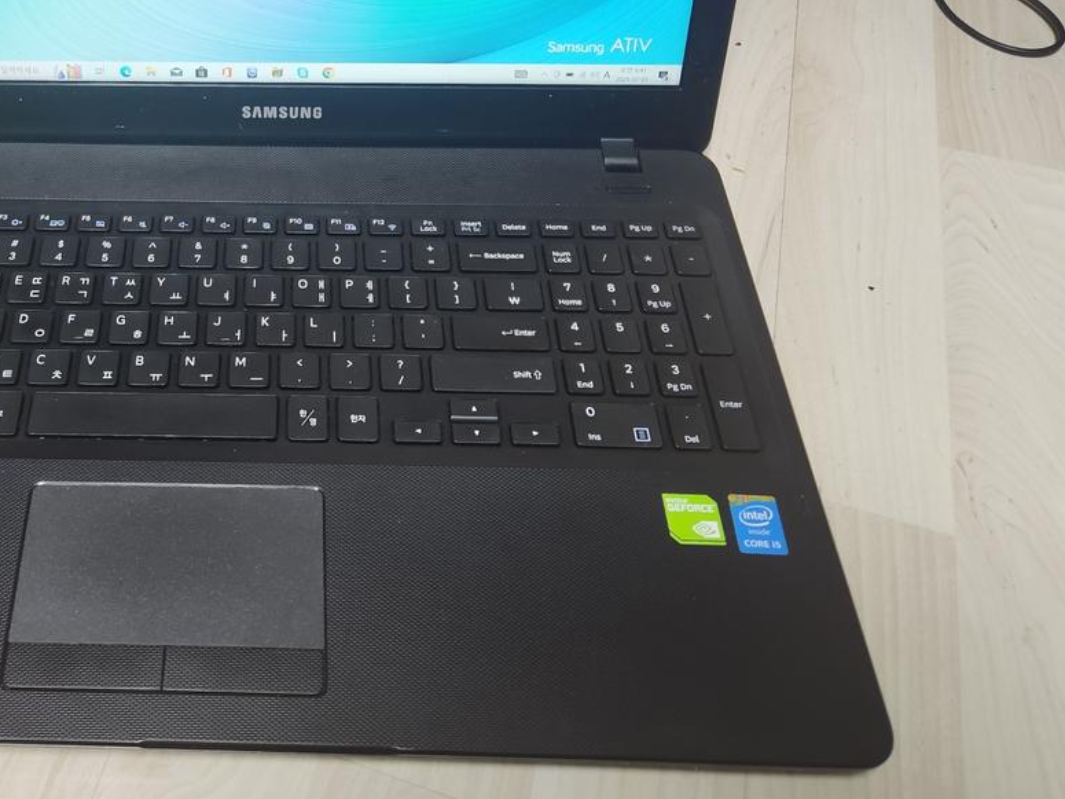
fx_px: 1169
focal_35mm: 38
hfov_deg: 47.0
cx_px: 256
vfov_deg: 36.6
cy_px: 182
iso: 100
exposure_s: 1/60
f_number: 1.8
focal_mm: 5.4
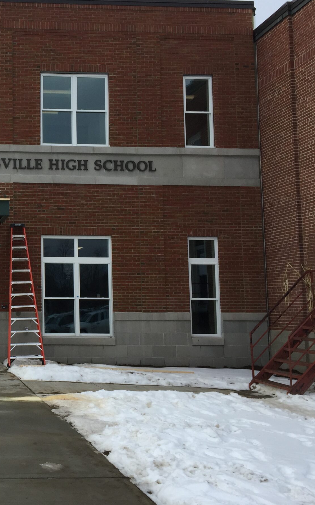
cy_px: 247
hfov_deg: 26.8
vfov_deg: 45.3
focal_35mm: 44
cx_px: -35
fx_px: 604
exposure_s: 1/1163
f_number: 2.2
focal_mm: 4.15
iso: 32
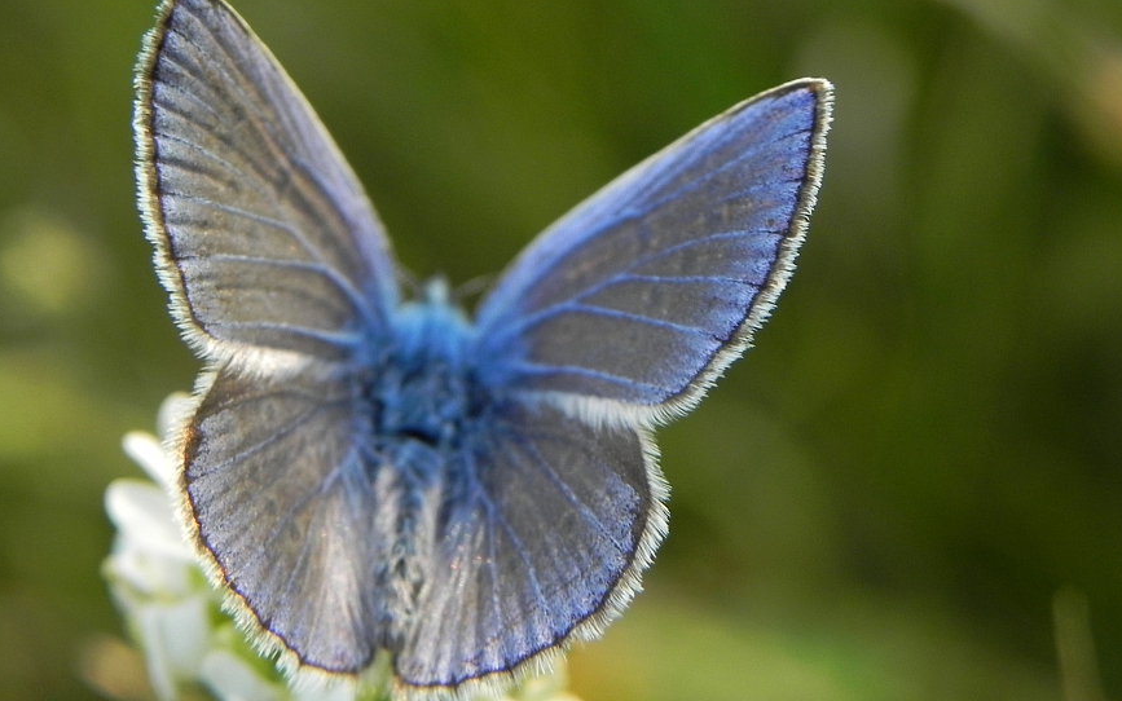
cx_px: 492
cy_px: 308
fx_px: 3639
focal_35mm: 119
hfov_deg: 17.5
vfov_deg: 11.0
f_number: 4
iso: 160
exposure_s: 1/177
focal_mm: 16.9
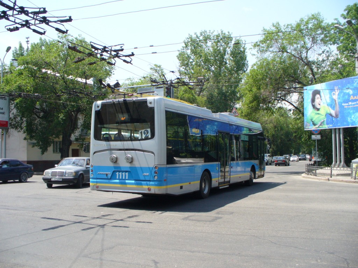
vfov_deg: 38.7
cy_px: 134
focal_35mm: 37
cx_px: 179
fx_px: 383
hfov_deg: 50.1
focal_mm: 6.1
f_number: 5.6
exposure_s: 1/160
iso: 80
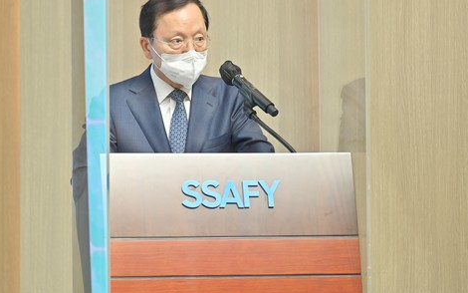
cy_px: 104
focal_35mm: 260
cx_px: 224
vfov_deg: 5.1
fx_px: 3317
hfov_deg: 8.1
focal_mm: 200
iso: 800
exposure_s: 1/320
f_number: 3.2
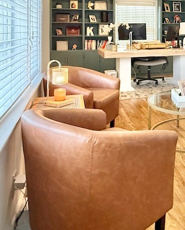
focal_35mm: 39
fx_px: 267
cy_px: 25
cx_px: 179
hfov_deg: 35.1
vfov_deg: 43.0
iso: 640
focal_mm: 2.22
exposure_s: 1/120
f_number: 2.2
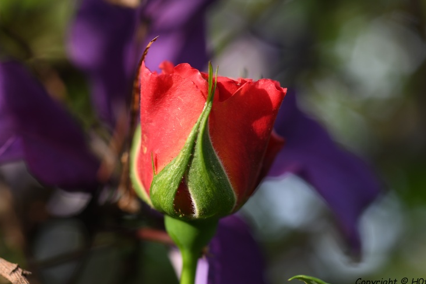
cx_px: 226
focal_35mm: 65
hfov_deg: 31.0
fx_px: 769
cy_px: 145
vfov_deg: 20.9
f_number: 6.3
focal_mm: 60
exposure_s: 1/160
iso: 200
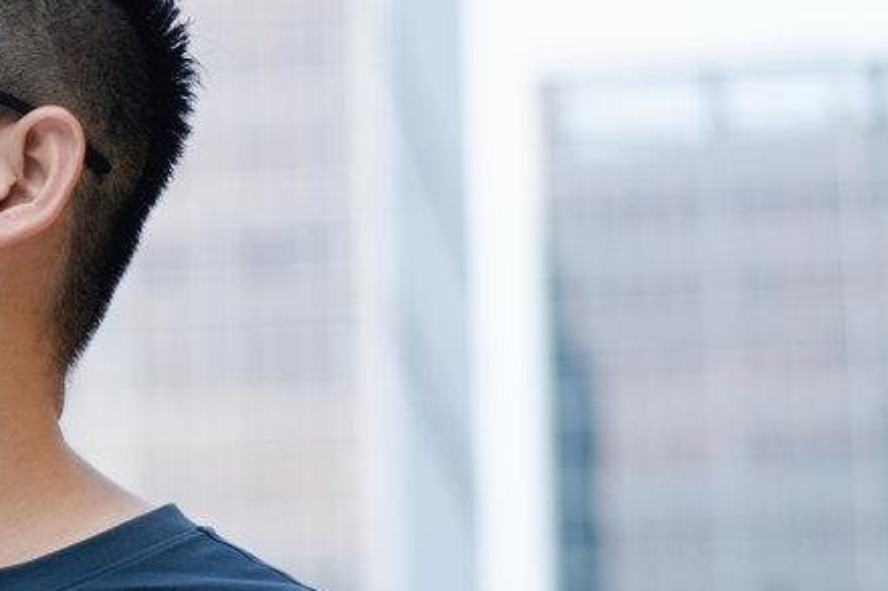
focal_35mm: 200
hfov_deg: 9.8
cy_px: 348
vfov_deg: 6.9
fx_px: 4931
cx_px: -702
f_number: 2
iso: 160
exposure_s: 1/50
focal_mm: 55
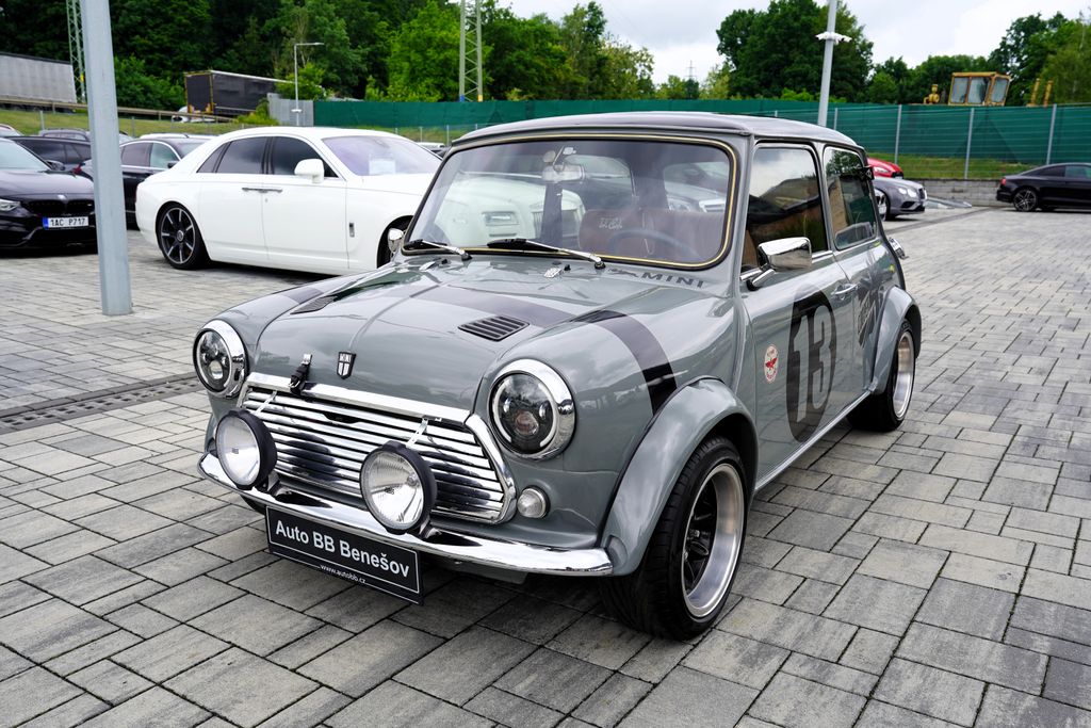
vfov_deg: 43.6
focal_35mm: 30
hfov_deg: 61.9
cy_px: 364
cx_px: 546
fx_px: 909
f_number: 7.1
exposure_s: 1/100
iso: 100
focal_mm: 30
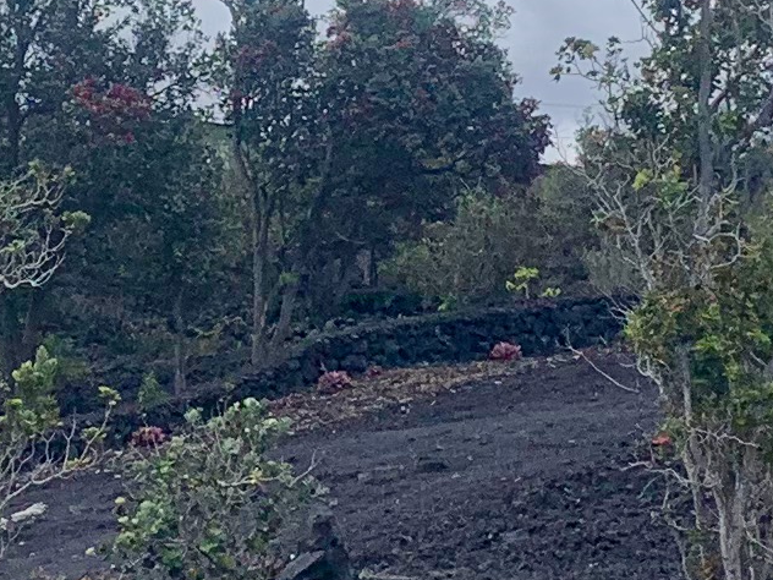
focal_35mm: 166
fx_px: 3707
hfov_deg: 11.9
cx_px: 202
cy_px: 266
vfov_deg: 8.9
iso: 25
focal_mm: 4.25
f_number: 1.8
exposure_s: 1/3289
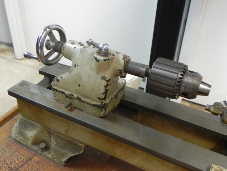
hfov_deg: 50.1
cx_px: 114
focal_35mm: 37
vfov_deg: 38.7
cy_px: 86
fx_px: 243
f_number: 3.2
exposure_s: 1/10
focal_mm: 6.6
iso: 400
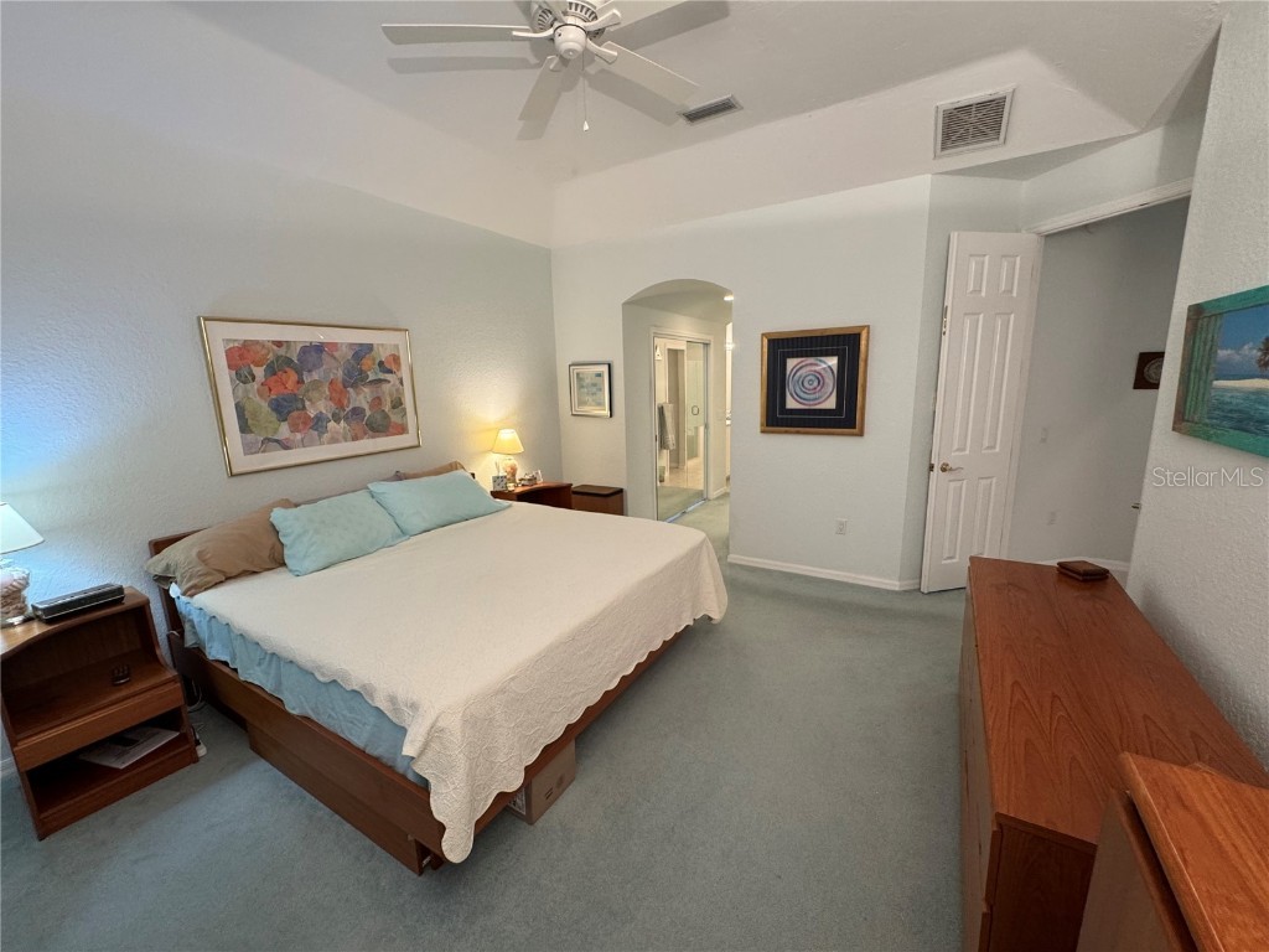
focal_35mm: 14
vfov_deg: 85.7
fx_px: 513
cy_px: 476
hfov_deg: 102.1
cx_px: 634
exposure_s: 1/60
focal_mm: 2.22
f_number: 2.2
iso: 200
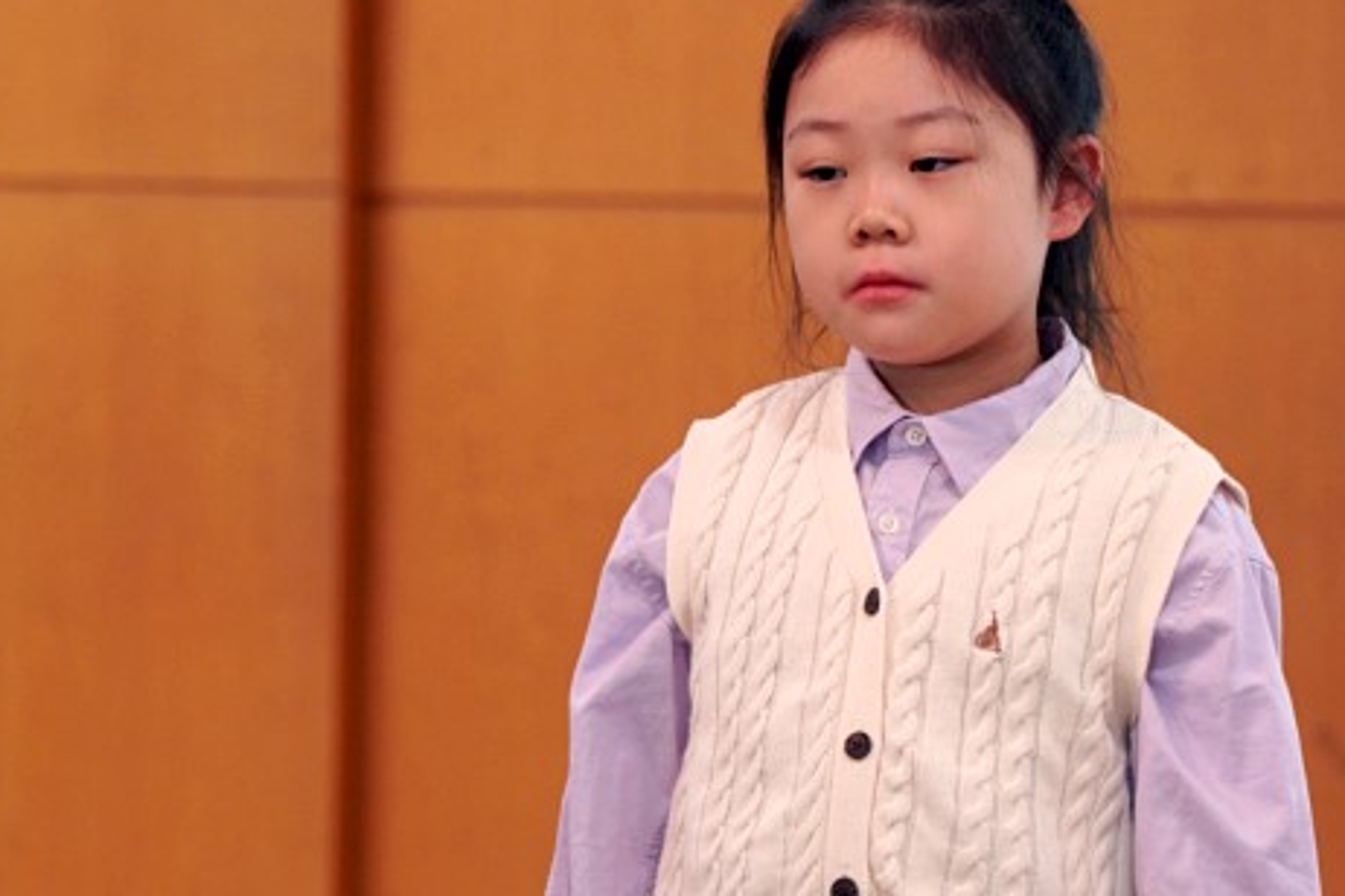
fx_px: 14570
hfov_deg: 5.3
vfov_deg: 3.5
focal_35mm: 390
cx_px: 900
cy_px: 605
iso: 1250
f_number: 4
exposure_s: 1/250
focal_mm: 200
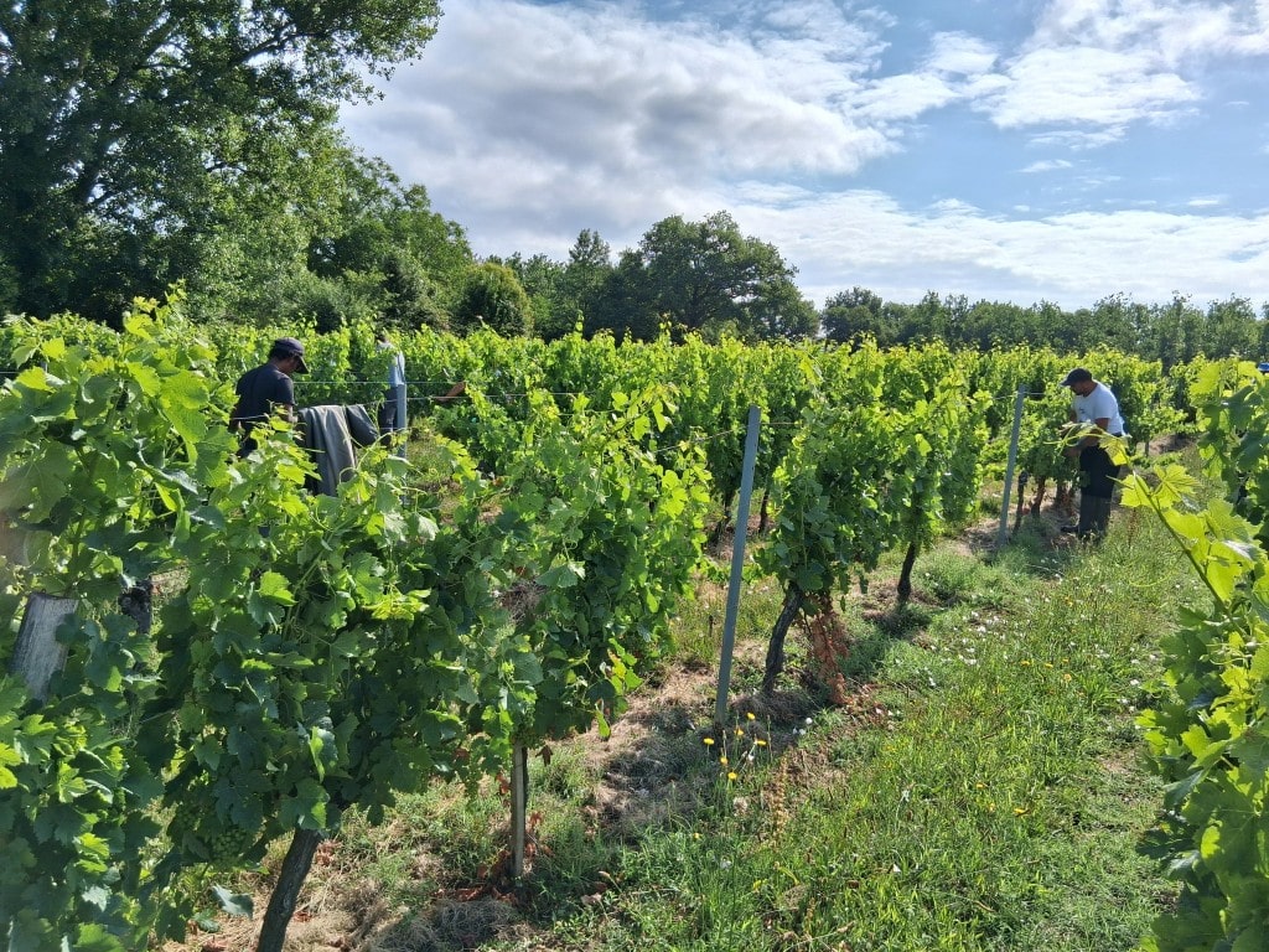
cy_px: 476
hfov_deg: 67.3
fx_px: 953
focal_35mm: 26
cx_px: 634
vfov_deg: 53.1
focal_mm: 3.98
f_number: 1.8
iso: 25
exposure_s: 1/939
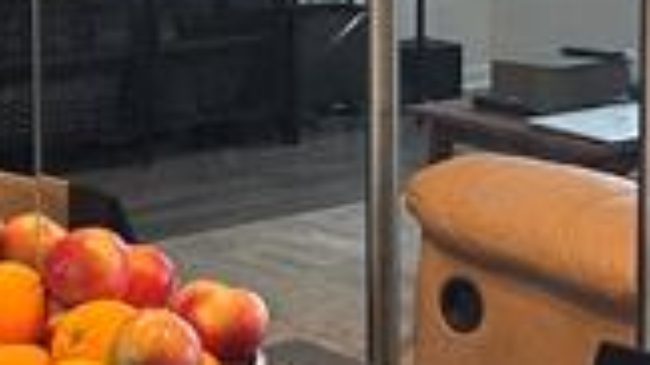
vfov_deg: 8.6
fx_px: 2412
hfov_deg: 15.3
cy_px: -76
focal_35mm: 140
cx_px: 293
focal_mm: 5.7
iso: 100
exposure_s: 1/60
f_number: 1.5
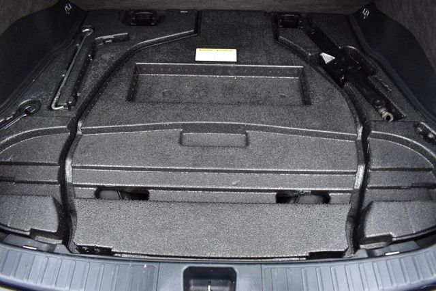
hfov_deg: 67.4
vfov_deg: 47.9
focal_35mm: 27
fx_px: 327
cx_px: 218
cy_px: 146
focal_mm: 18
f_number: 6.3
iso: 400
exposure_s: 1/20
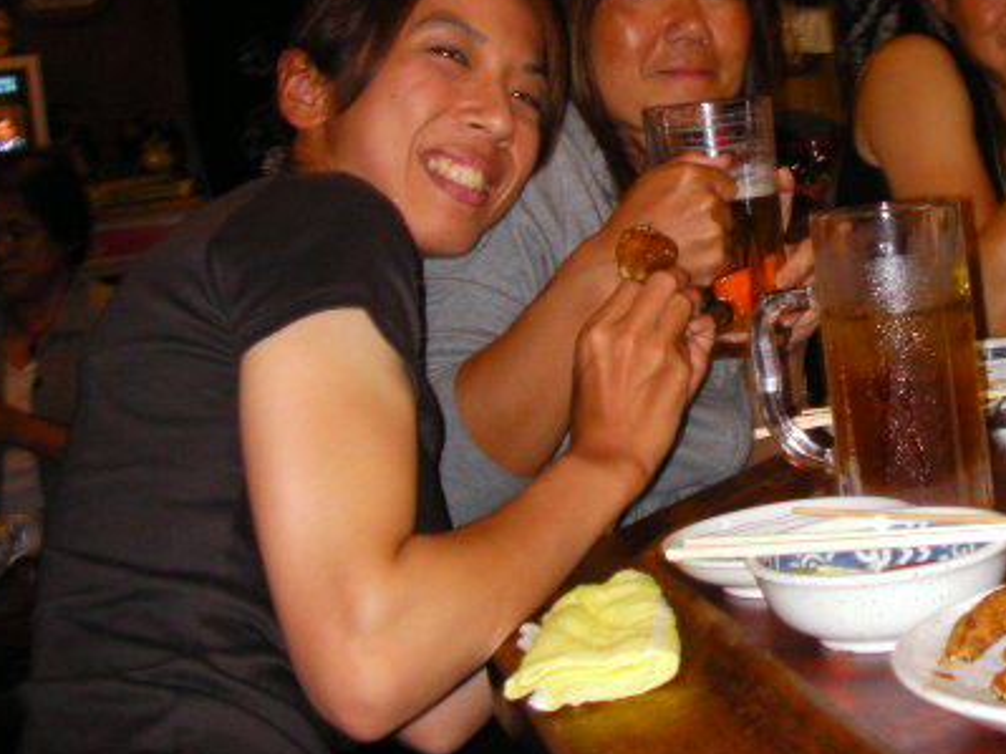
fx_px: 1772
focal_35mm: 61
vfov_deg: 23.8
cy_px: 202
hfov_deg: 31.1
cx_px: 774
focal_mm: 6.3
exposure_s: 1/30
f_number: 3.5
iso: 200
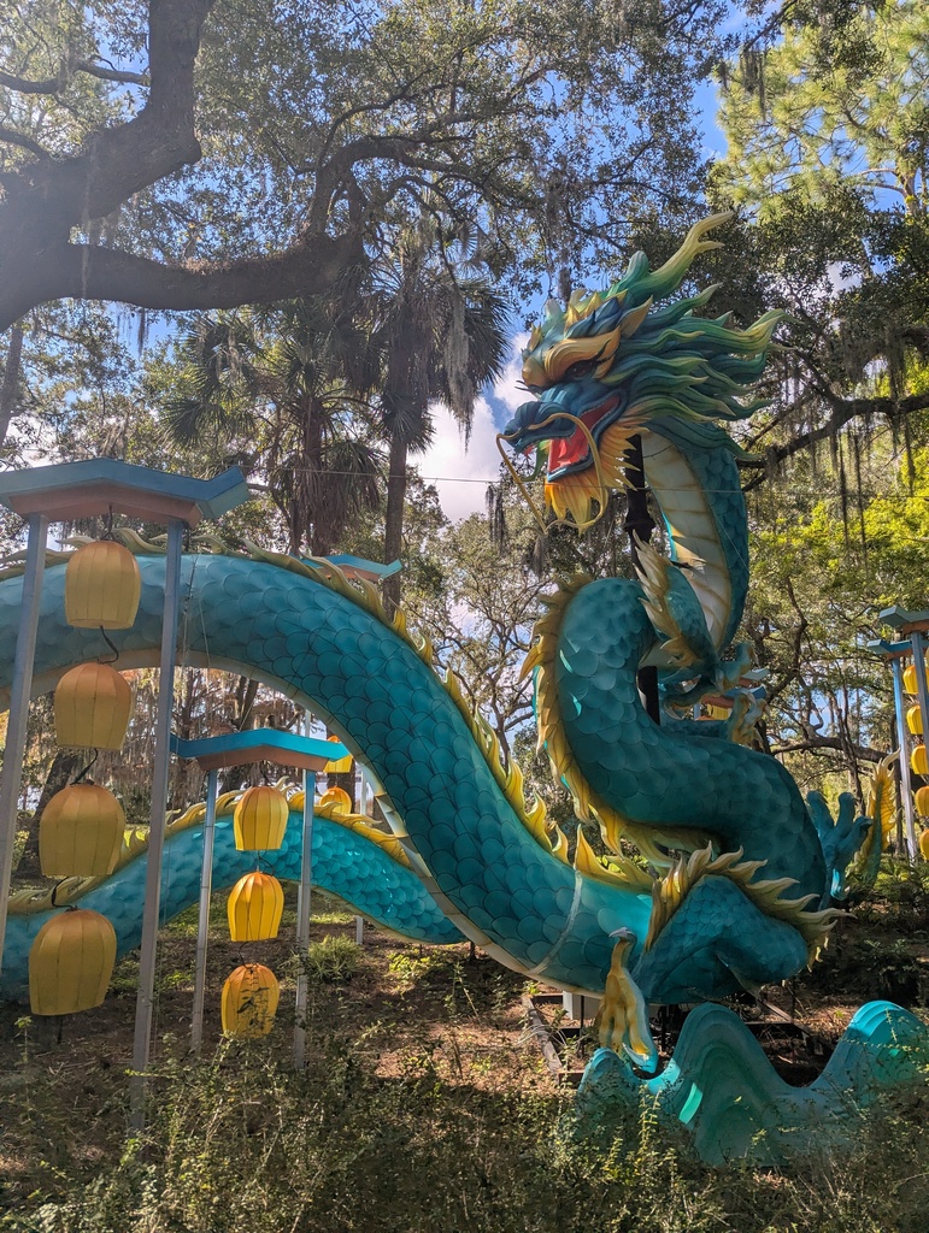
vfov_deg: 71.5
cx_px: 464
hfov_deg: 56.9
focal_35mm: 24
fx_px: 857
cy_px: 616
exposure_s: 1/1855
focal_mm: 6.81
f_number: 1.85
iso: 41
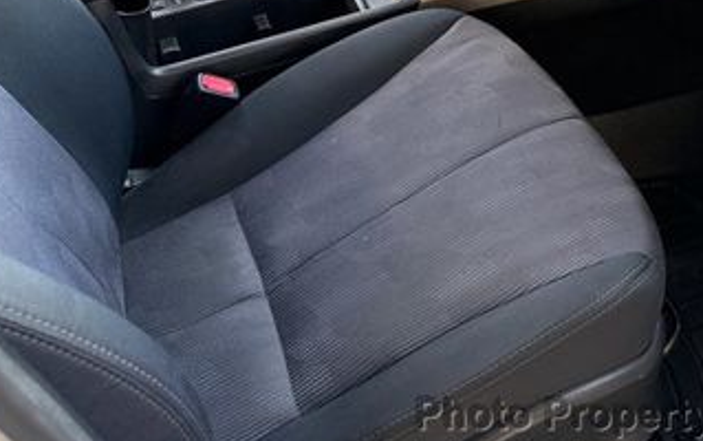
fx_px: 978
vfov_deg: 23.5
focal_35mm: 51
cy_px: -68
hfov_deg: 38.0
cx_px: 569
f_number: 1.78
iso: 200
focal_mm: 6.76
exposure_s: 1/70
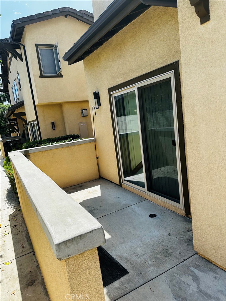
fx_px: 209
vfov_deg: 71.6
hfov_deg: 56.8
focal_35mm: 24
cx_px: 113
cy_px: 150
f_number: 1.78
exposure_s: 1/2110
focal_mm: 6.86
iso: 80
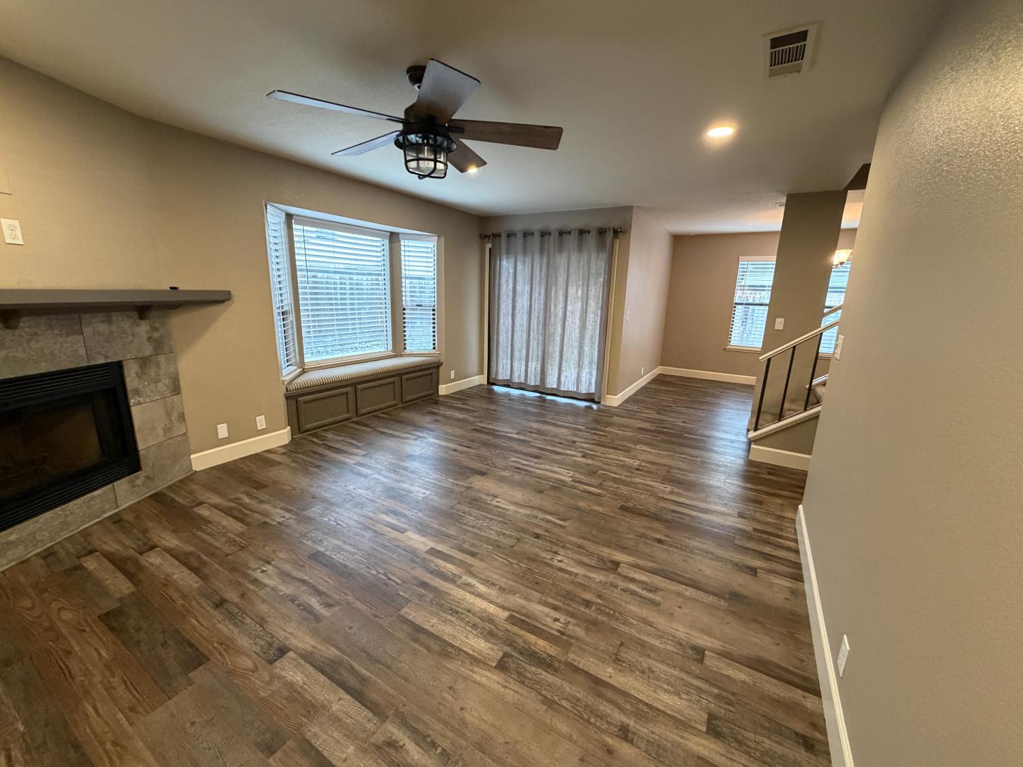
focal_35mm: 14
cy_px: 384
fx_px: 414
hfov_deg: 102.1
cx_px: 512
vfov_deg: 85.7
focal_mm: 2.22
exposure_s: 1/60
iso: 500
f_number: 2.2
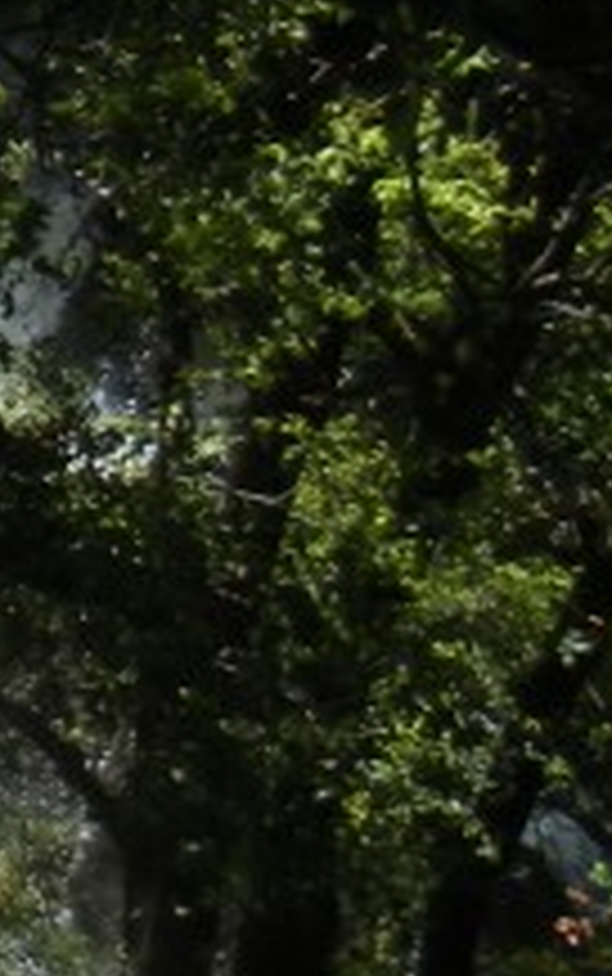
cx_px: -1552
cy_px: 45
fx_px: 3995
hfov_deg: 7.2
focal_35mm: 150
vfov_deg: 13.8
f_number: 7
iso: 160
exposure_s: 1/268
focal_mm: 5.4
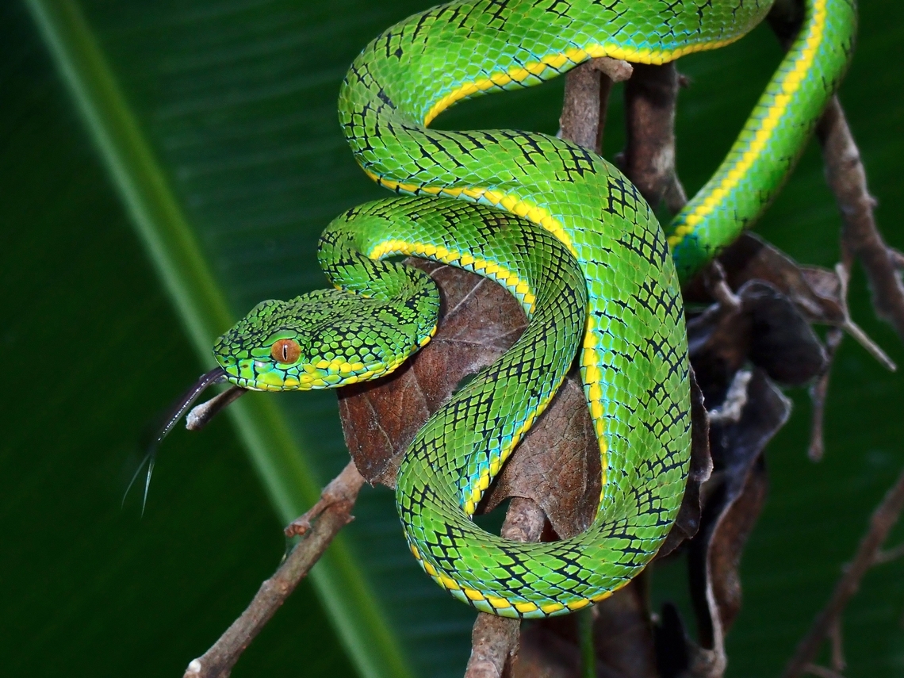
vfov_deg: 14.8
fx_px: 2612
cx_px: 452
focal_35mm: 100
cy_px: 339
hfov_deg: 19.6
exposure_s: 1/200
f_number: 6.3
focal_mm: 18
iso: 200
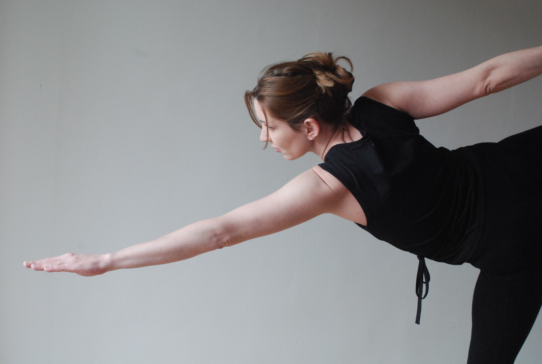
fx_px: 792
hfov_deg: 37.8
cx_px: 271
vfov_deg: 25.9
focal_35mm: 52
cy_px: 182
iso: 1600
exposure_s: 1/60
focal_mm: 35
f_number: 8
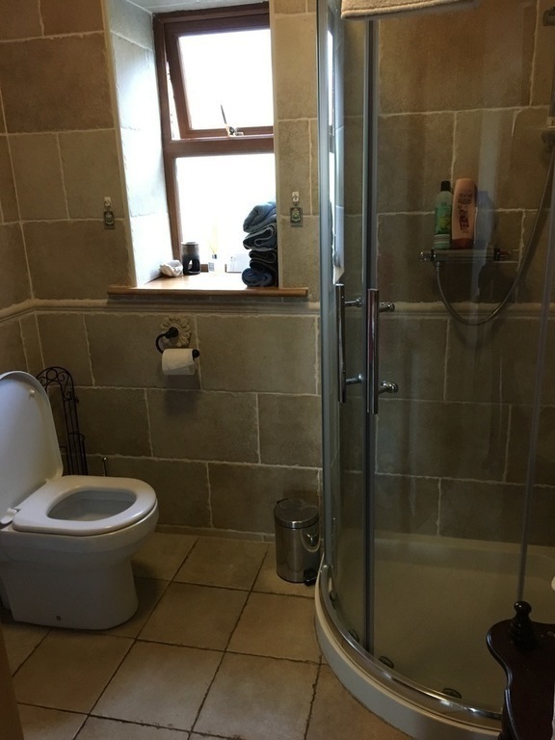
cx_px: 278
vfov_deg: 61.7
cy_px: 370
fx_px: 620
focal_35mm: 29
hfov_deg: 48.2
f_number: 2.2
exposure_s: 1/33
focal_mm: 4.15
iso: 250
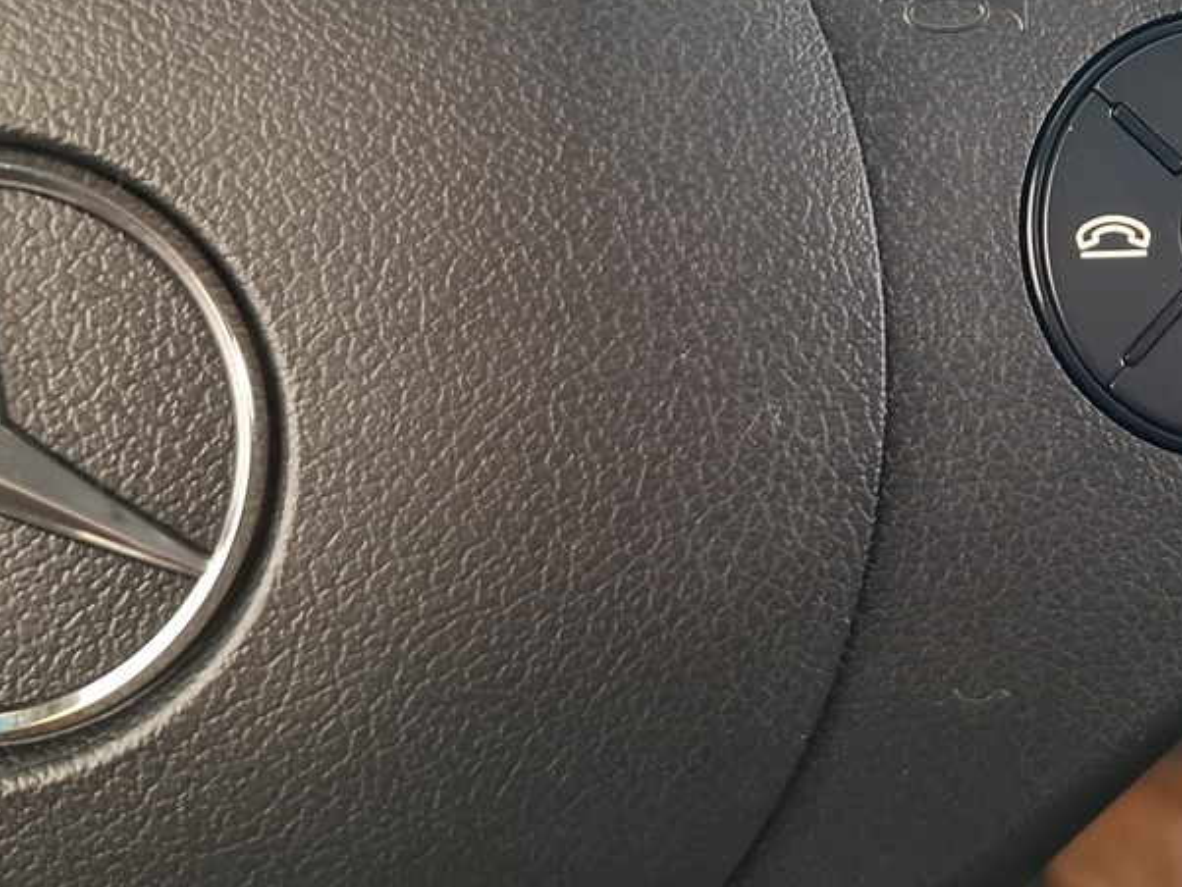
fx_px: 1879
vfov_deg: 25.3
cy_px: 0
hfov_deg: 33.4
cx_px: 1021
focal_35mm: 55
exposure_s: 1/25
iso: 500
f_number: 1.8
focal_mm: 5.54
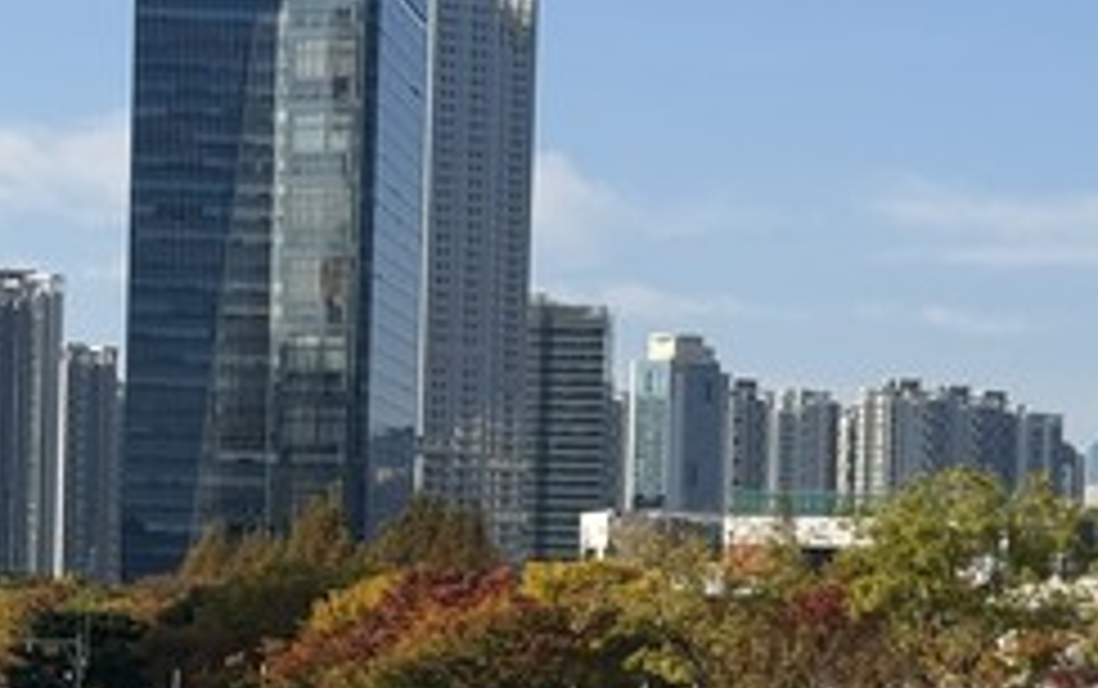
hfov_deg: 16.6
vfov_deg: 10.4
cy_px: 688
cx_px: 328
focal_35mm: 125
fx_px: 3744
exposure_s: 1/3425
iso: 64
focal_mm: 6.76
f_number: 1.78
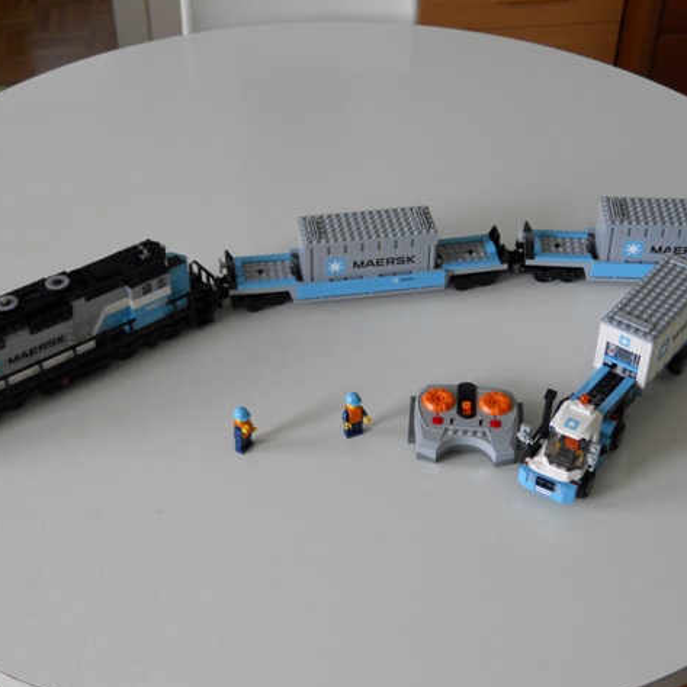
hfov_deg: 34.7
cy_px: 346
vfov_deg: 34.7
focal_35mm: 49
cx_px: 340
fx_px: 1100
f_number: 3.2
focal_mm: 7.3
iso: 400
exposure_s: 1/160
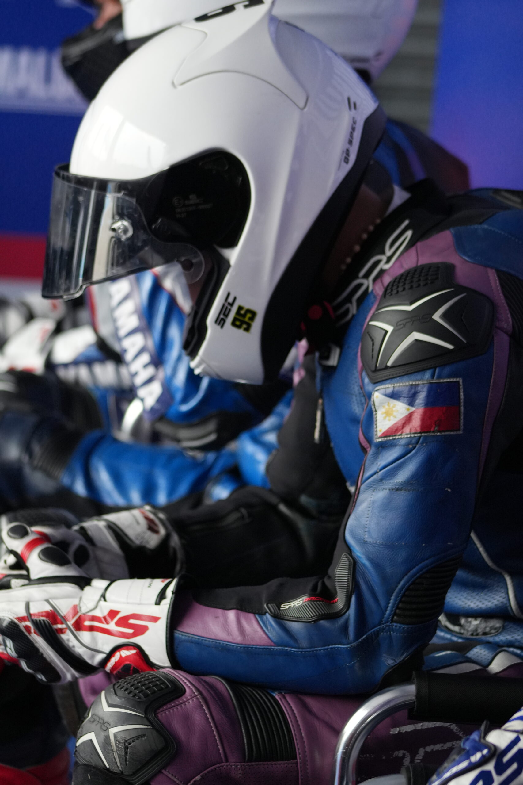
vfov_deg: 17.1
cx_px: 262
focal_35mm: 120
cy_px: 392
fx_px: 2614
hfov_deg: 11.4
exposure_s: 1/160
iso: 2000
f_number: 4
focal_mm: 80
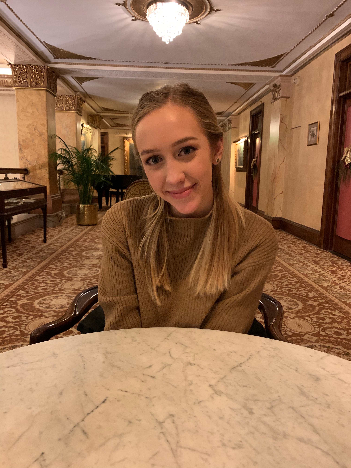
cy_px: 234
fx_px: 352
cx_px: 176
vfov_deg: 67.3
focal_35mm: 26
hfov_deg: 53.1
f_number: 1.8
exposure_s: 1/20
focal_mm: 4.25
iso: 640
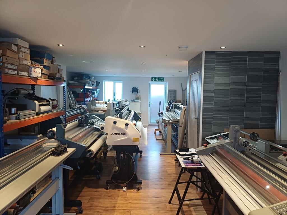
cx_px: 144
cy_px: 108
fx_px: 207
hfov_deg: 69.4
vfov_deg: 54.9
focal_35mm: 25
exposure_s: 1/50
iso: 320
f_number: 1.8
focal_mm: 4.65
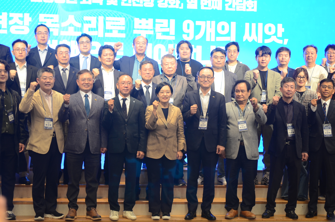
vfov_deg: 20.5
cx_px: 168
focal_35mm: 66
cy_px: 111
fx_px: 613
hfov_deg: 30.6
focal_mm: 44
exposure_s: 1/25
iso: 640
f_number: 2.8
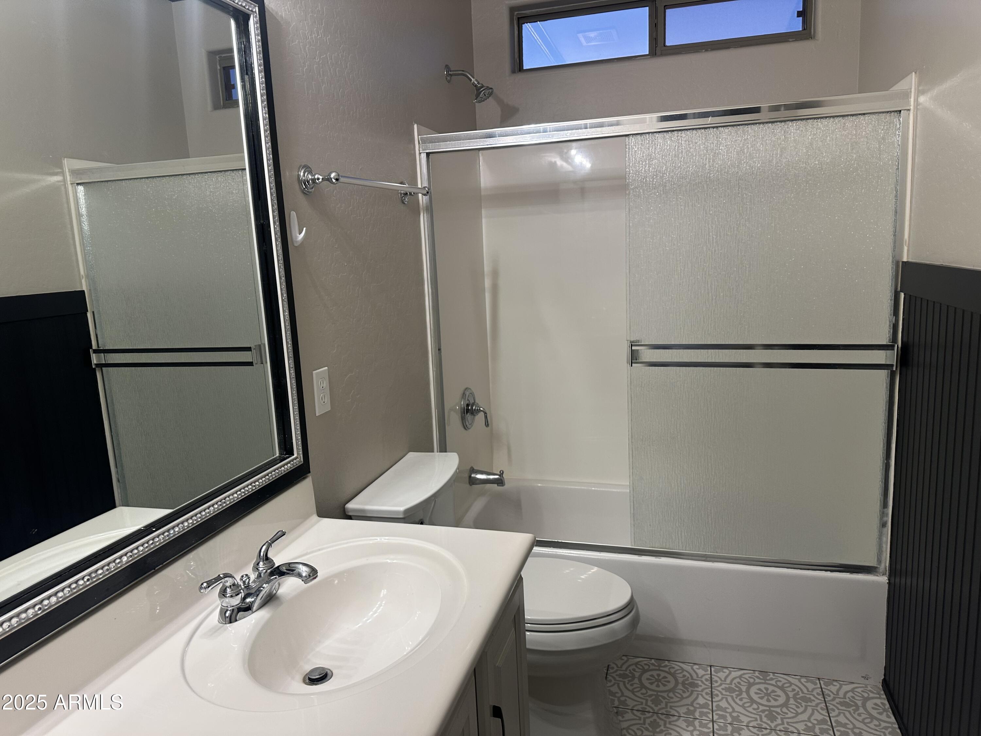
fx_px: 680
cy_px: 368
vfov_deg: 56.8
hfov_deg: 71.6
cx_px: 490
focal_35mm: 24
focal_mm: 6.86
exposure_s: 1/60
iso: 125
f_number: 1.78
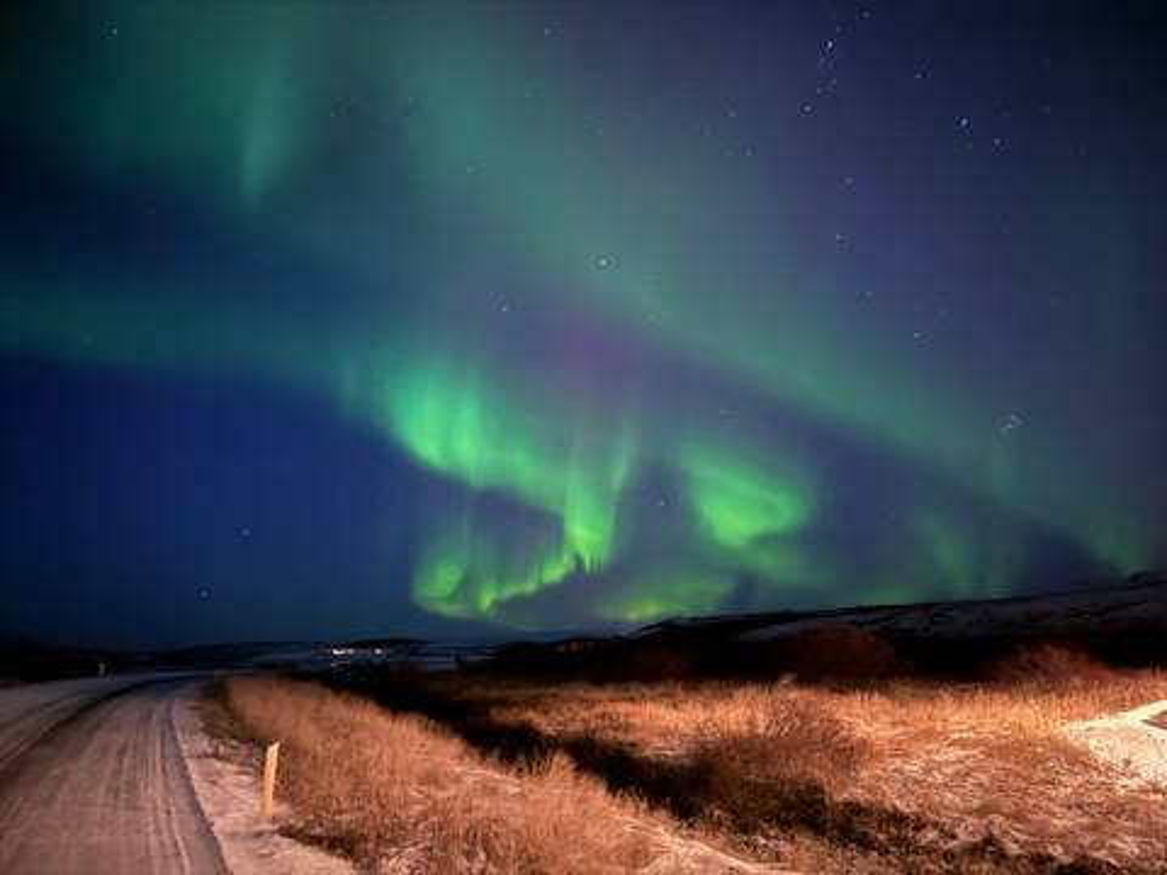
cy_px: 438
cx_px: 584
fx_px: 809
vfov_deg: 56.8
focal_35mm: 24
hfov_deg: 71.6
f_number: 1.78
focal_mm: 6.76
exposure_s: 1/2
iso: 6400
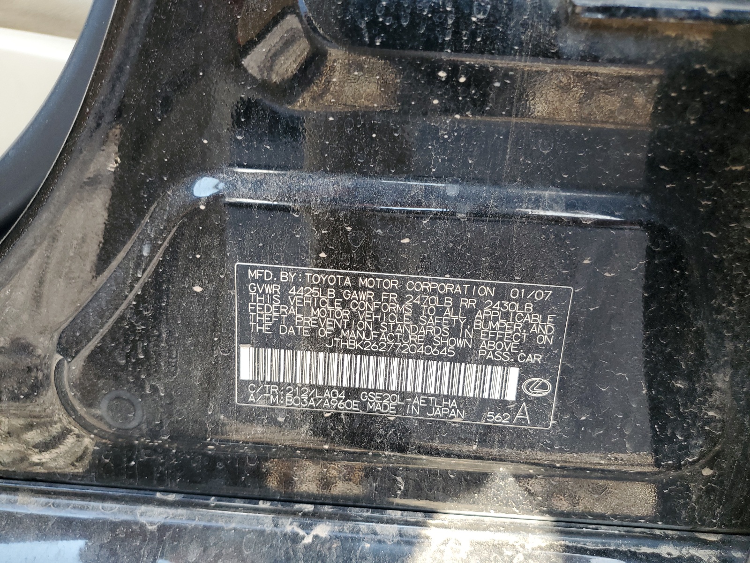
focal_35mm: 26
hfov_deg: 67.3
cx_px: 375
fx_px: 563
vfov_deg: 53.1
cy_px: 282
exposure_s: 1/120
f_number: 1.5
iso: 57
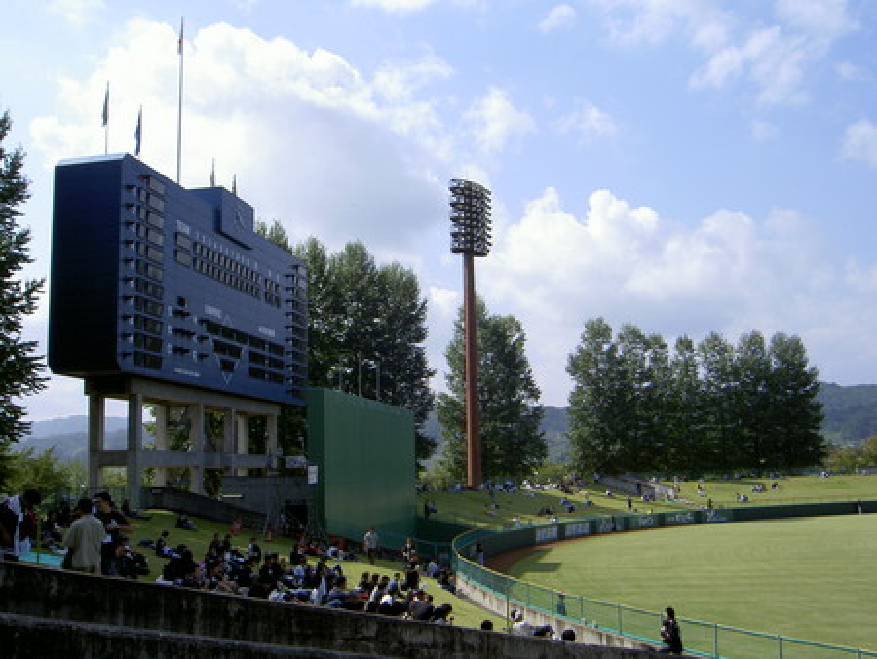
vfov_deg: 37.8
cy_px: 330
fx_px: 963
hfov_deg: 49.0
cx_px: 438
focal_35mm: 38
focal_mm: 6.3
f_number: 4.9
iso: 50
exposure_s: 1/400
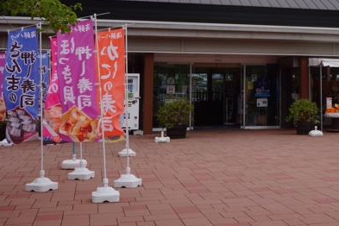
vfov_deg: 21.8
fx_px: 574
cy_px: 27
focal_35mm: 61
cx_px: 281
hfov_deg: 31.8
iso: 100
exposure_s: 1/250
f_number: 8
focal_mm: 20
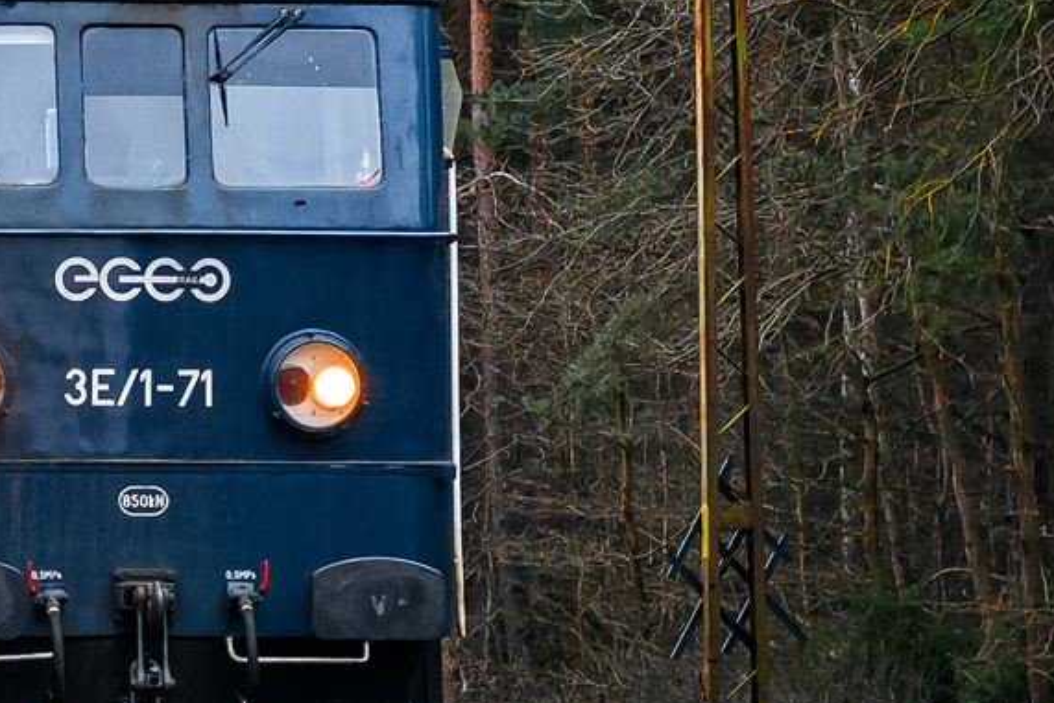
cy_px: 50
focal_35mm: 315
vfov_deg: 4.4
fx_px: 9224
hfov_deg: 6.4
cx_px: -718
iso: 640
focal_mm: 50
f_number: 3.5
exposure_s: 1/320
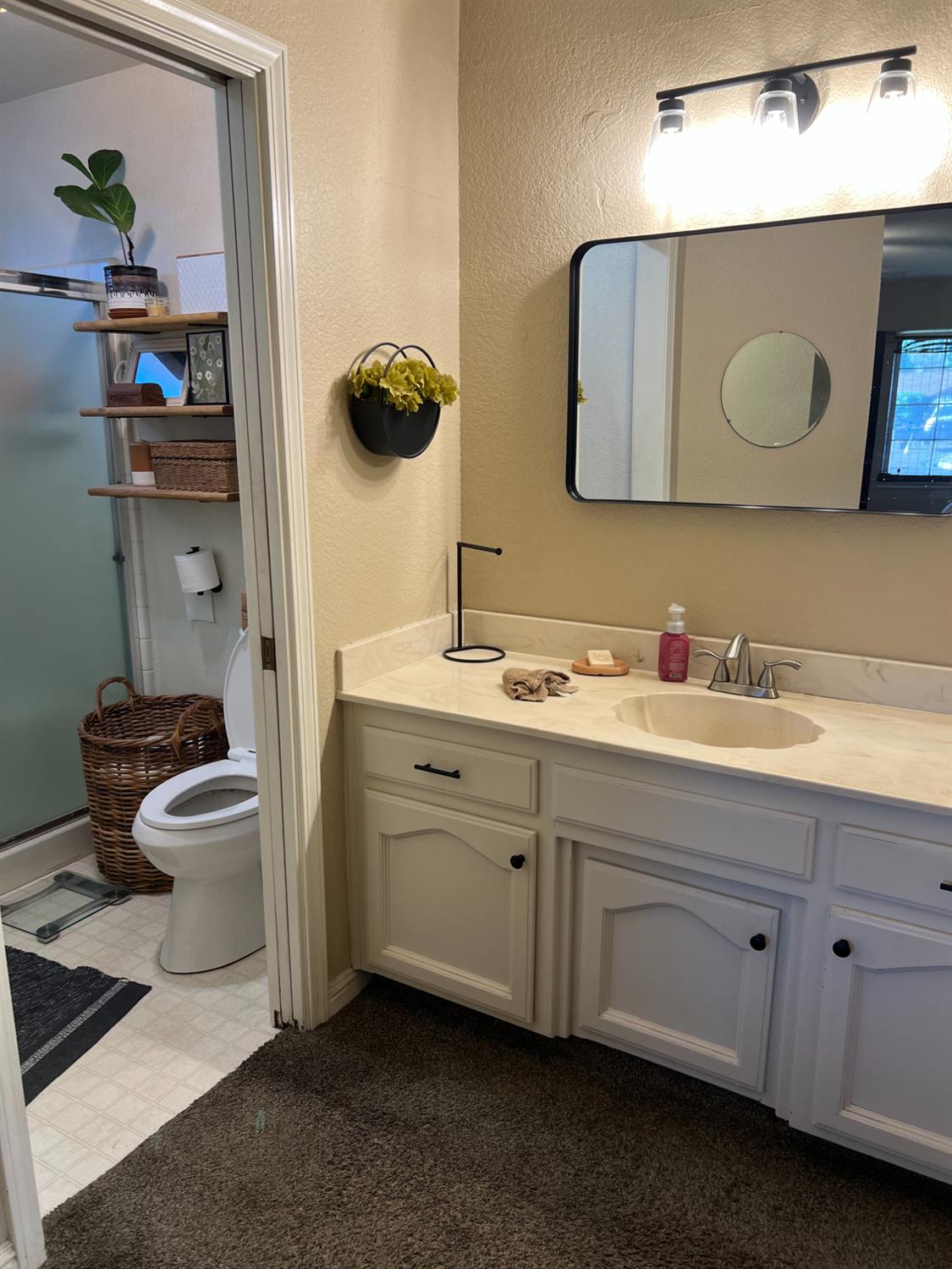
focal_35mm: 26
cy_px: 634
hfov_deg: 53.1
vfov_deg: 67.3
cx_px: 476
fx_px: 953
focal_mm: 5.7
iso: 64
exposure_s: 1/60
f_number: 1.5
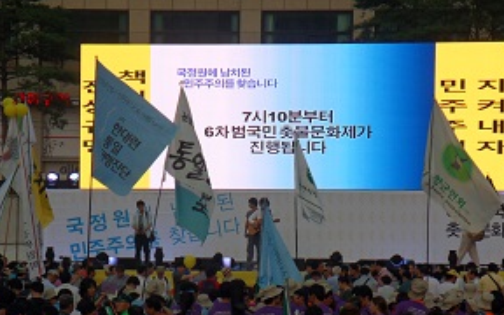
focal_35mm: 309
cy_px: 172
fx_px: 4244
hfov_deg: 6.8
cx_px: 257
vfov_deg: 4.3
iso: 80
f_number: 5.8
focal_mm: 42
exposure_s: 1/125
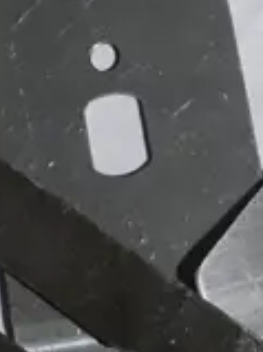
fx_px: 1958
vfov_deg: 10.0
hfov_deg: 7.6
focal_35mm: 193
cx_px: -28
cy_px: -159
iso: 320
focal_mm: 15
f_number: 3.6
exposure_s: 1/60
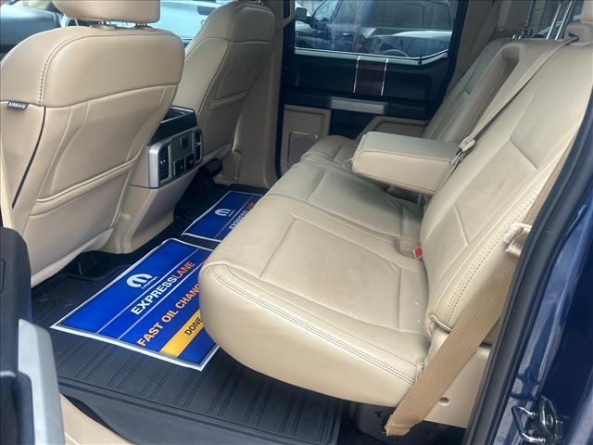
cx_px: 296
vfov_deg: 53.1
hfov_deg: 67.3
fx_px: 445
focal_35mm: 26
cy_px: 222
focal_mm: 5.7
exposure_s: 1/121
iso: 50
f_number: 1.5
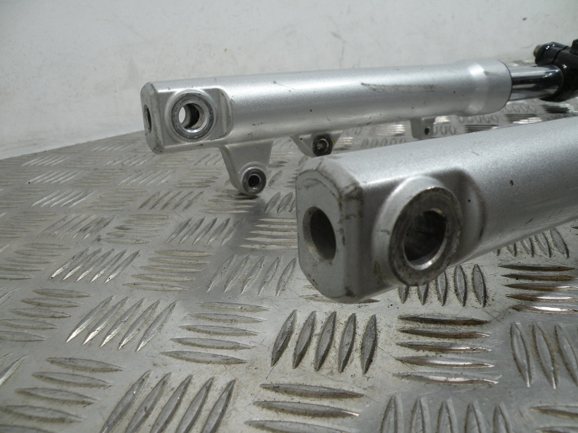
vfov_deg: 51.4
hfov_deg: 65.3
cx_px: 289
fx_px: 451
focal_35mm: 27
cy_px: 216
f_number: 3.5
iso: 64
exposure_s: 1/63.2
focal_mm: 4.7
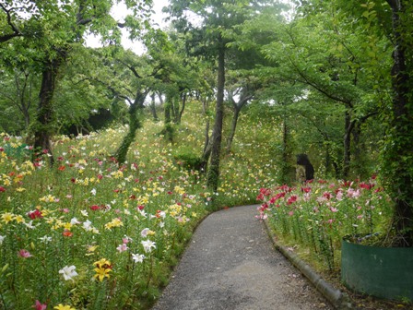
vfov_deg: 44.2
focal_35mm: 32
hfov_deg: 56.8
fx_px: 382
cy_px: 155
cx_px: 206
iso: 100
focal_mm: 16
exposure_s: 1/125
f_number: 4
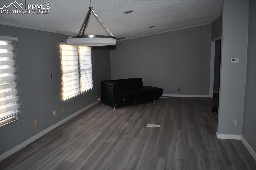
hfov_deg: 67.4
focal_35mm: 27
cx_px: 128
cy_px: 85
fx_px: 192
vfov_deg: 47.9
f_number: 3.5
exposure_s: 1/200
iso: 900
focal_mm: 18
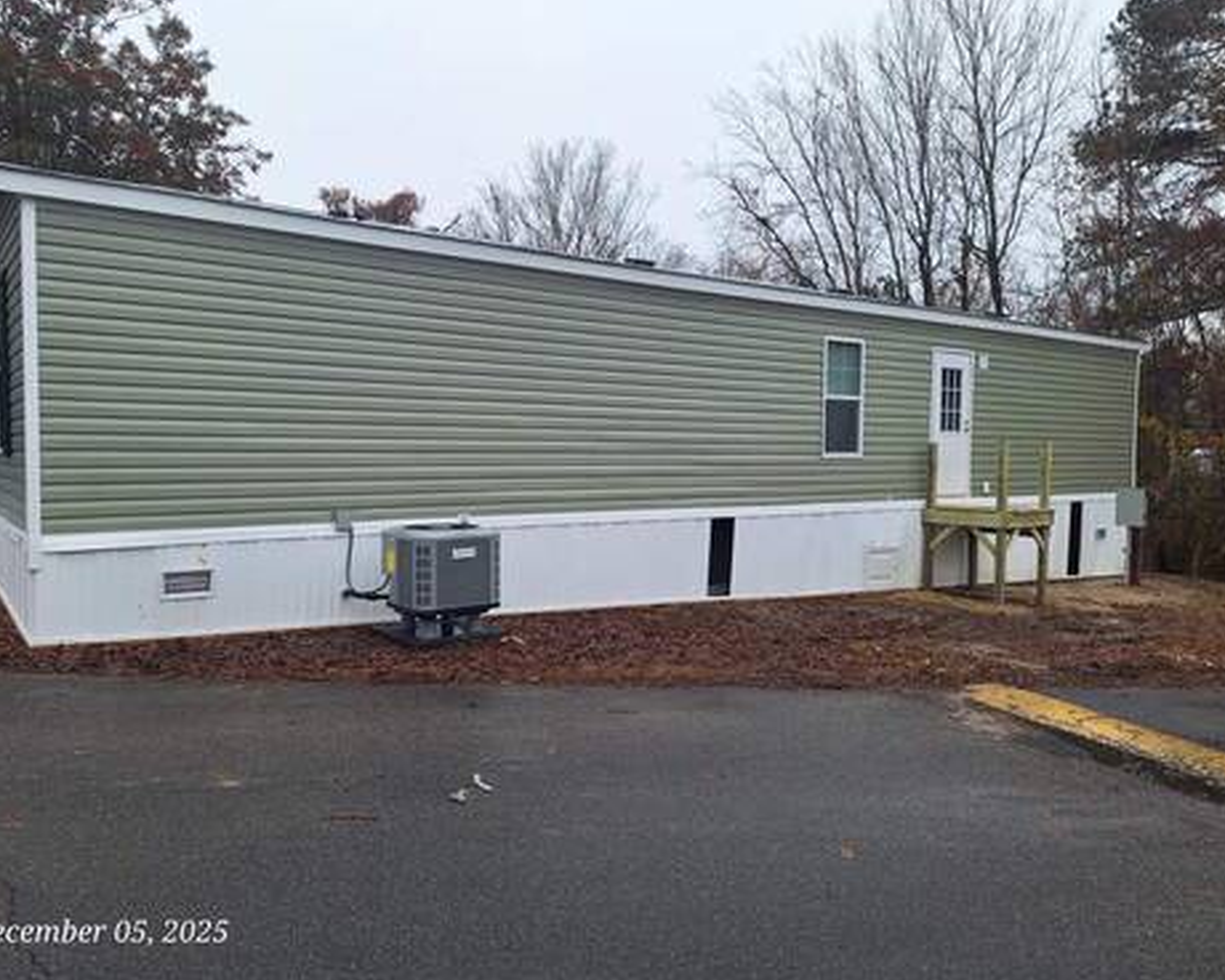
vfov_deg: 56.8
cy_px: 498
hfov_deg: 68.1
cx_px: 586
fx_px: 906
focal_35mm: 25
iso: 40
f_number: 1.8
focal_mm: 5.54
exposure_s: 1/222
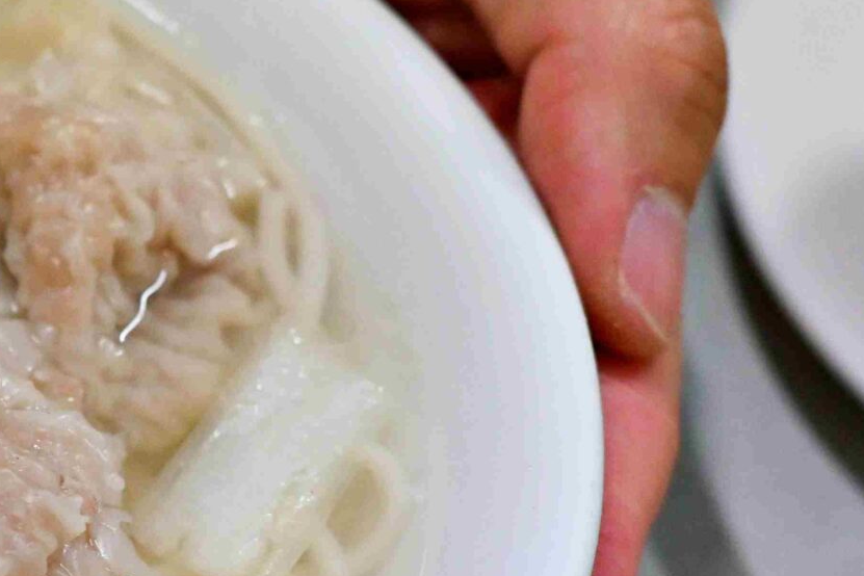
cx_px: -164
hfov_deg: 8.8
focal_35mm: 231
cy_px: 553
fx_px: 5544
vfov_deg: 5.9
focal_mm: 50
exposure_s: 1/200
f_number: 3.2
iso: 1000
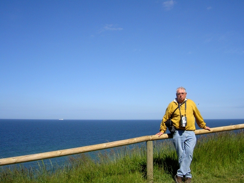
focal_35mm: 39
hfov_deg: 47.9
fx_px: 275
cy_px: 92
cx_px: 122
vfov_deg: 36.8
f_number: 4.7
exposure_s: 1/2000
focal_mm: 8
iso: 200
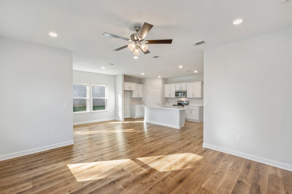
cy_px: 97
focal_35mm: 15
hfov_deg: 100.4
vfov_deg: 77.2
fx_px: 122
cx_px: 146
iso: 250
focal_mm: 15
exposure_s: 1/30
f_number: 9
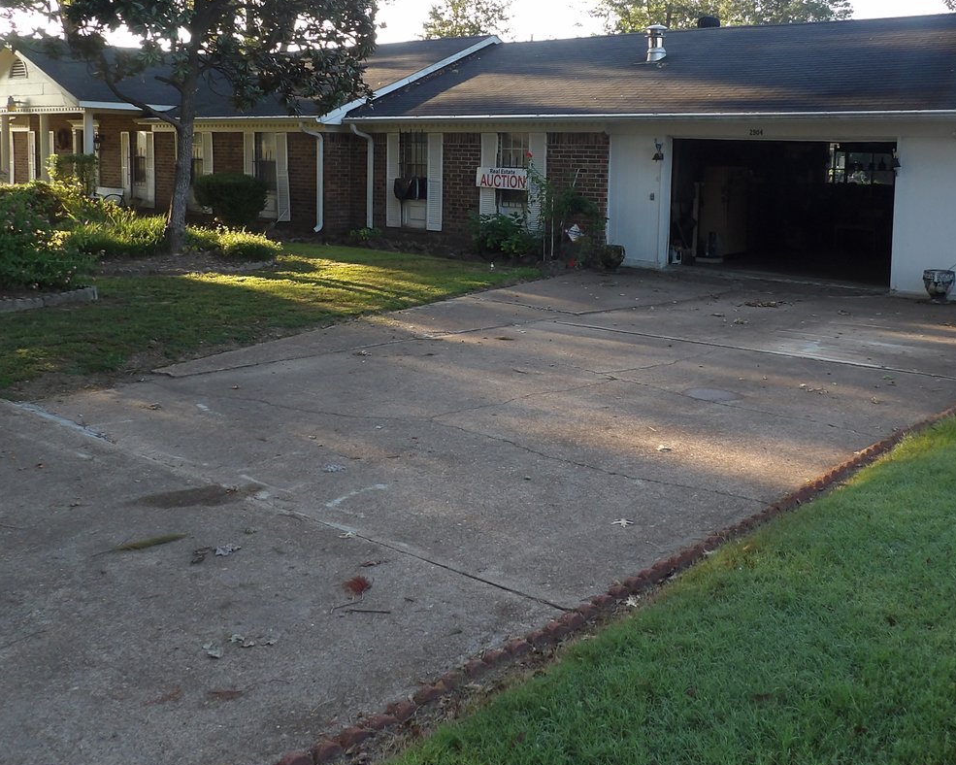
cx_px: 531
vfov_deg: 40.4
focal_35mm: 36
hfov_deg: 50.2
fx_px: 1019
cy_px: 227
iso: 100
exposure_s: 1/112
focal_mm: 4.3
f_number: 3.2
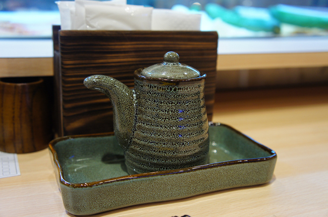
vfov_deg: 34.1
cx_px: 164
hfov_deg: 49.6
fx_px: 355
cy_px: 108
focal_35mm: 39
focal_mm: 26
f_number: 4
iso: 400
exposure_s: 1/60
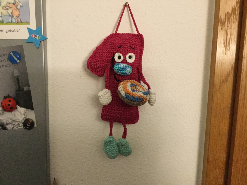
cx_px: 124
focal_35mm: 31
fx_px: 221
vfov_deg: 45.4
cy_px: 92
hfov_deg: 58.4
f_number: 2.4
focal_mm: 3.3
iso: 320
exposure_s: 1/17
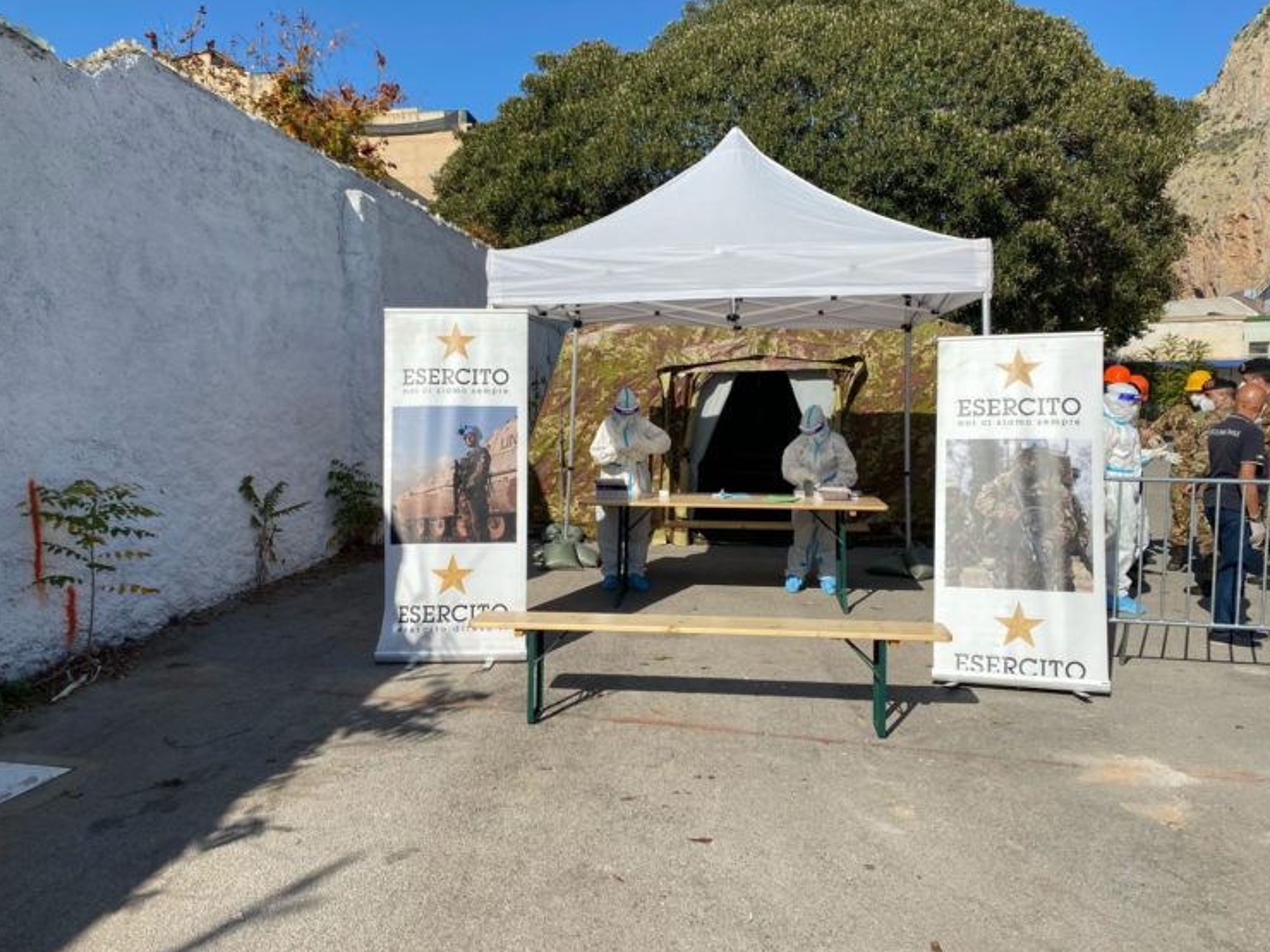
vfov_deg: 51.4
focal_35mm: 27
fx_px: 991
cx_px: 637
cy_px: 473
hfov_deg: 65.3
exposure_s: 1/5236
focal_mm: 4.25
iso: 32
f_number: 1.8
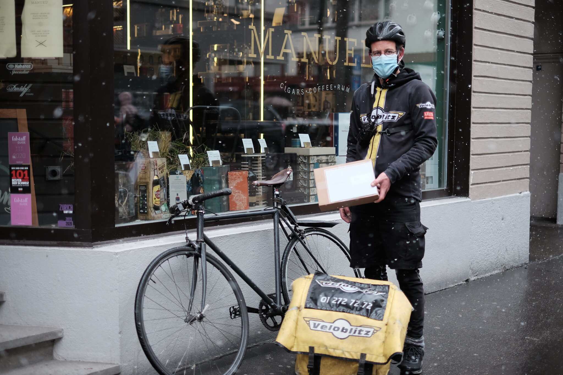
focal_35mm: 53
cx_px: 282
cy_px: 188
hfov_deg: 37.5
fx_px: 829
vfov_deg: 25.5
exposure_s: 1/900
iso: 400
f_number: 1.4
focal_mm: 35
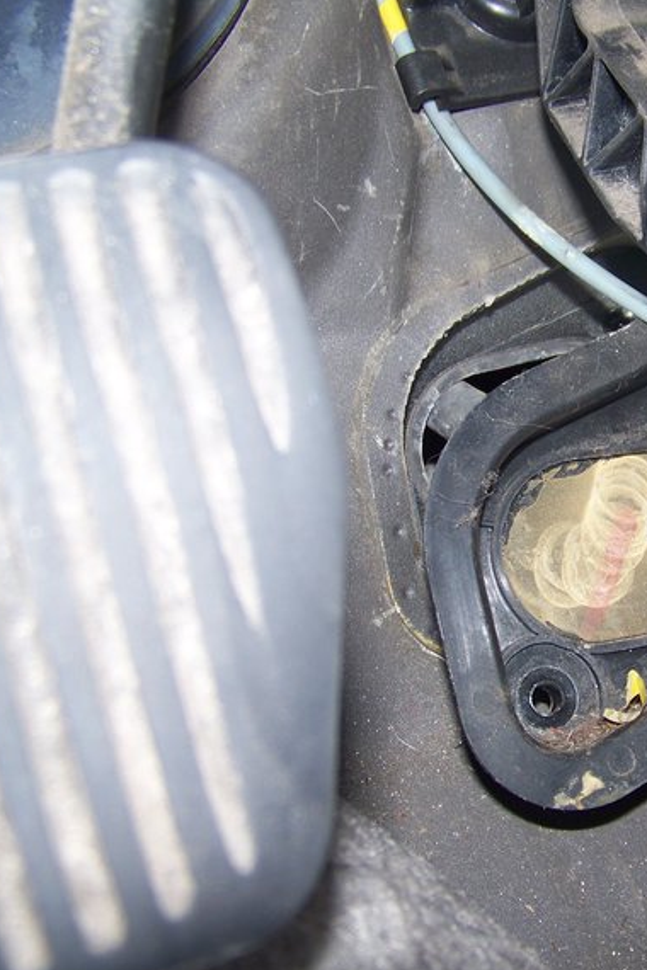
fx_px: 1402
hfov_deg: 25.3
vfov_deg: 38.2
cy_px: 476
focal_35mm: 52
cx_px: 570
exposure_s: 1/30
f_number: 2.8
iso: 64
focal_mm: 5.85
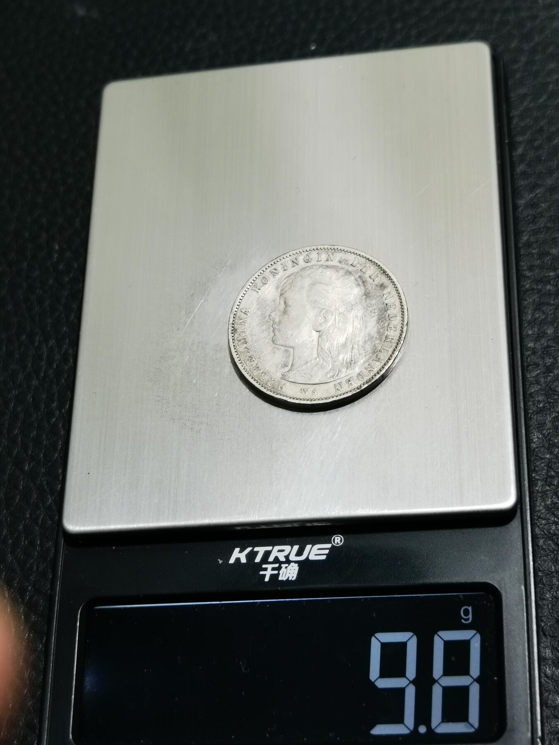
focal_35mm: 61
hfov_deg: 24.0
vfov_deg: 31.7
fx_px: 1313
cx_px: 280
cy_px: 372
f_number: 1.9
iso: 125
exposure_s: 1/100
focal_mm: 6.67
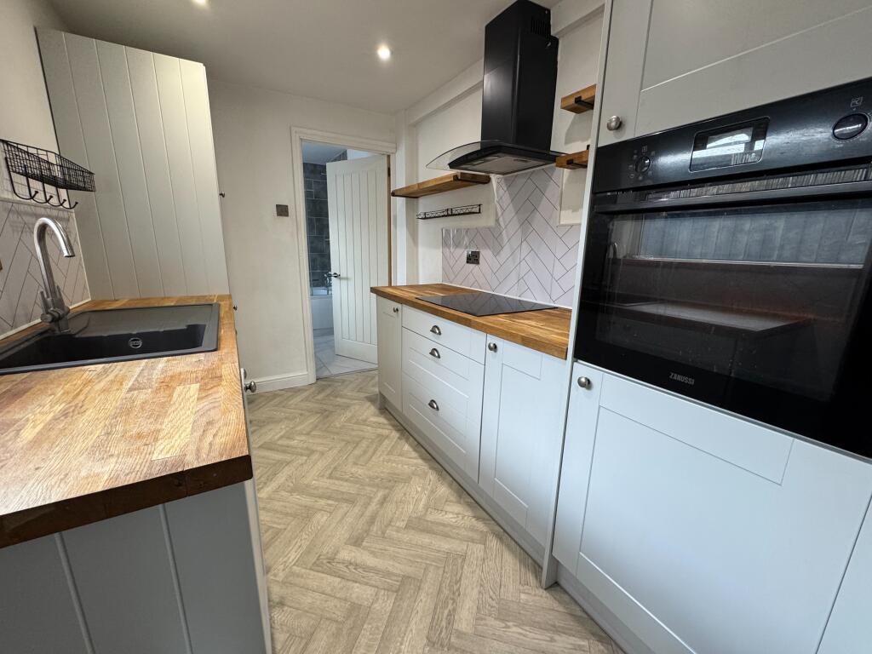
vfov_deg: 85.7
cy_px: 327
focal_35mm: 14
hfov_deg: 102.1
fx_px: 353
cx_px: 436
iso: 200
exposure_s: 1/99
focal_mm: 2.22
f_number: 2.2
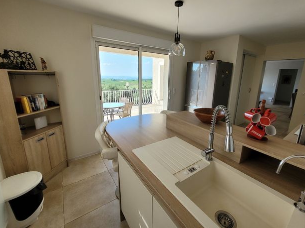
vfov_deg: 81.5
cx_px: 163
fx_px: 132
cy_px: 104
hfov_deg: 98.0
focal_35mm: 15
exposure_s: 1/242
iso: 40
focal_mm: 1.74
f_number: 2.2
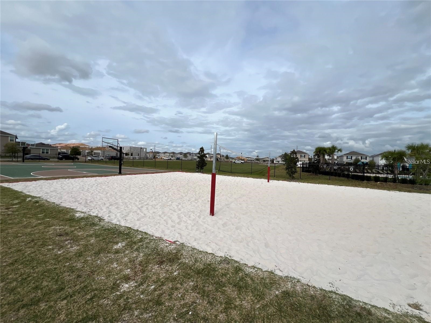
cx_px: 216
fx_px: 162
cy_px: 162
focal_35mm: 13
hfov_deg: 106.2
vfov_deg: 89.9
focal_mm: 1.57
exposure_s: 1/3650
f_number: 1.8
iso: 32
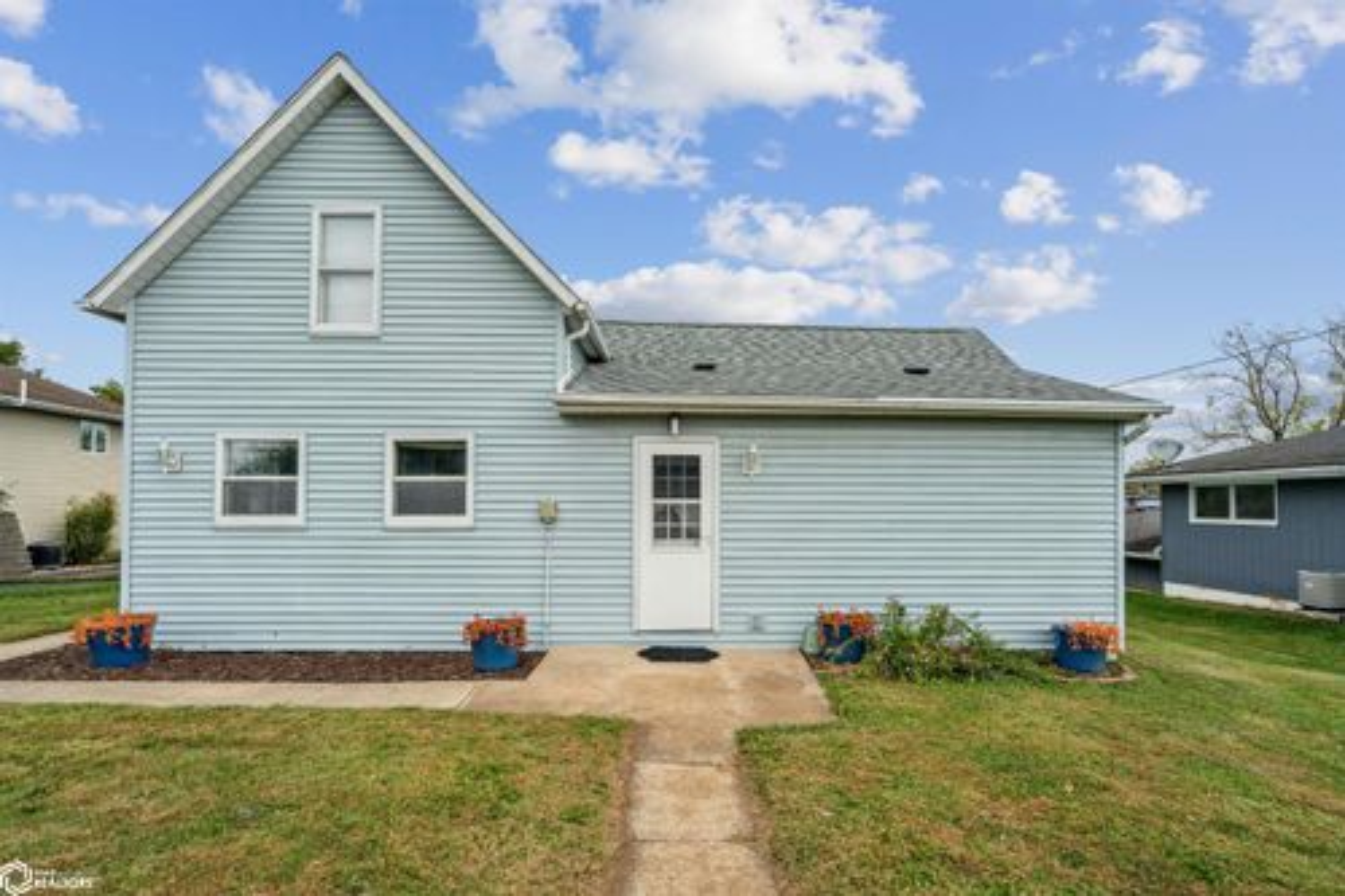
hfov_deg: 96.8
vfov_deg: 73.7
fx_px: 598
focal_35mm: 16
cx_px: 672
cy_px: 448
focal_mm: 16
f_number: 10
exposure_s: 1/200
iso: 400
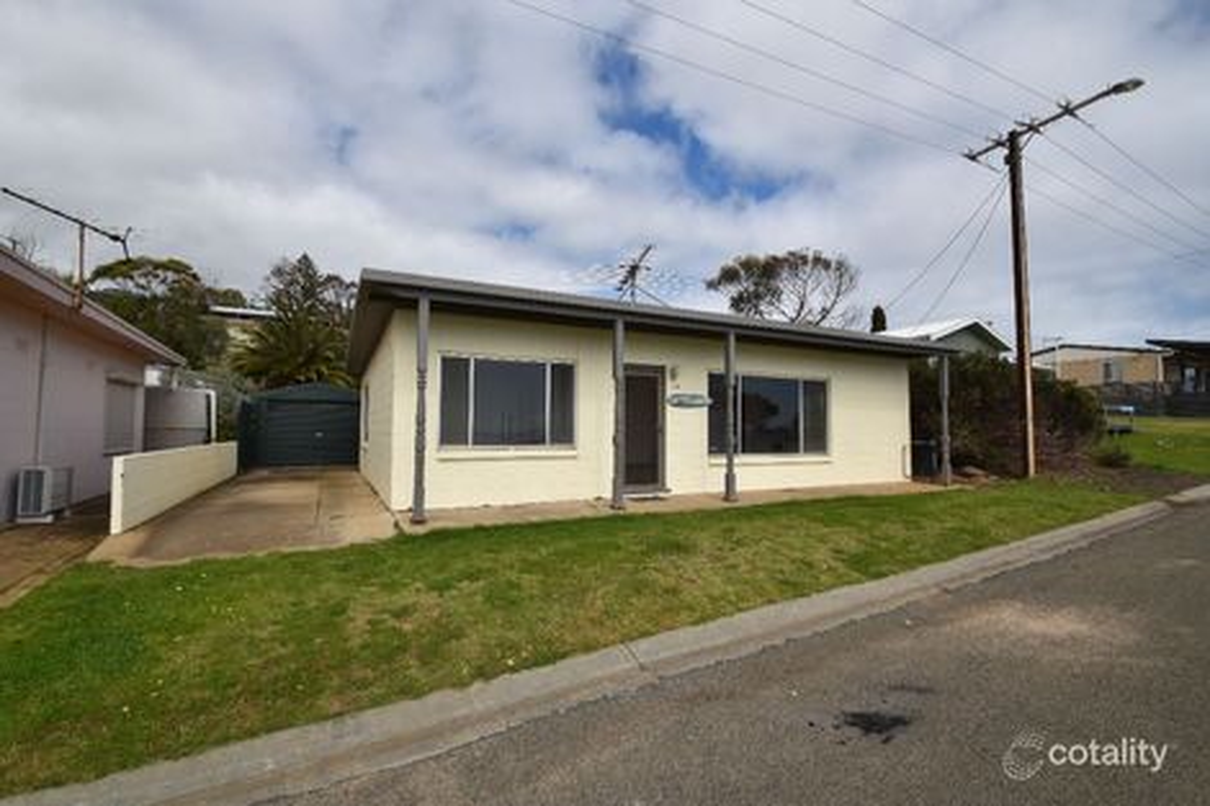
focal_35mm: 15
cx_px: 605
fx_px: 504
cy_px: 403
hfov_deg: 100.4
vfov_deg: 77.3
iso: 100
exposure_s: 1/200
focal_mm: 10
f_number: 11
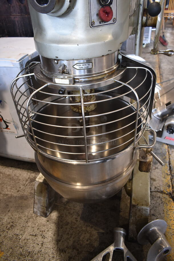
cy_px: 130
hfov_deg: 48.0
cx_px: 87
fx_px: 195
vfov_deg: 67.3
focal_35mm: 27
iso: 450
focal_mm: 18
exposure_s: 1/30
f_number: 3.5
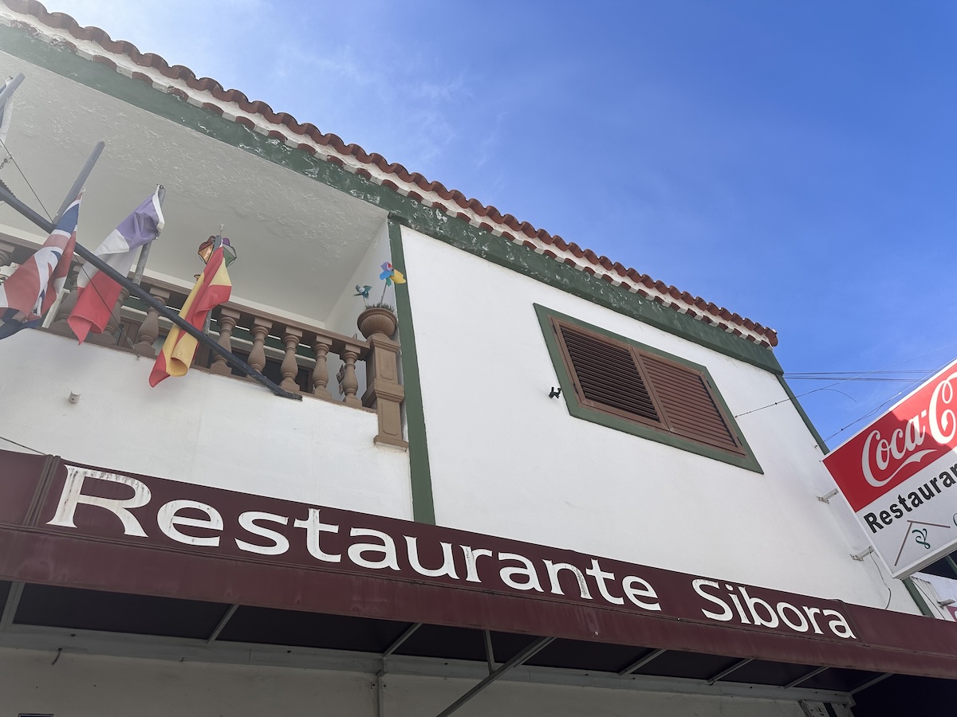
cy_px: 358
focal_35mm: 24
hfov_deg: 71.6
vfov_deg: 56.8
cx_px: 478
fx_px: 664
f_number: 1.78
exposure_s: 1/2410
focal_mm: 6.86
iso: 80
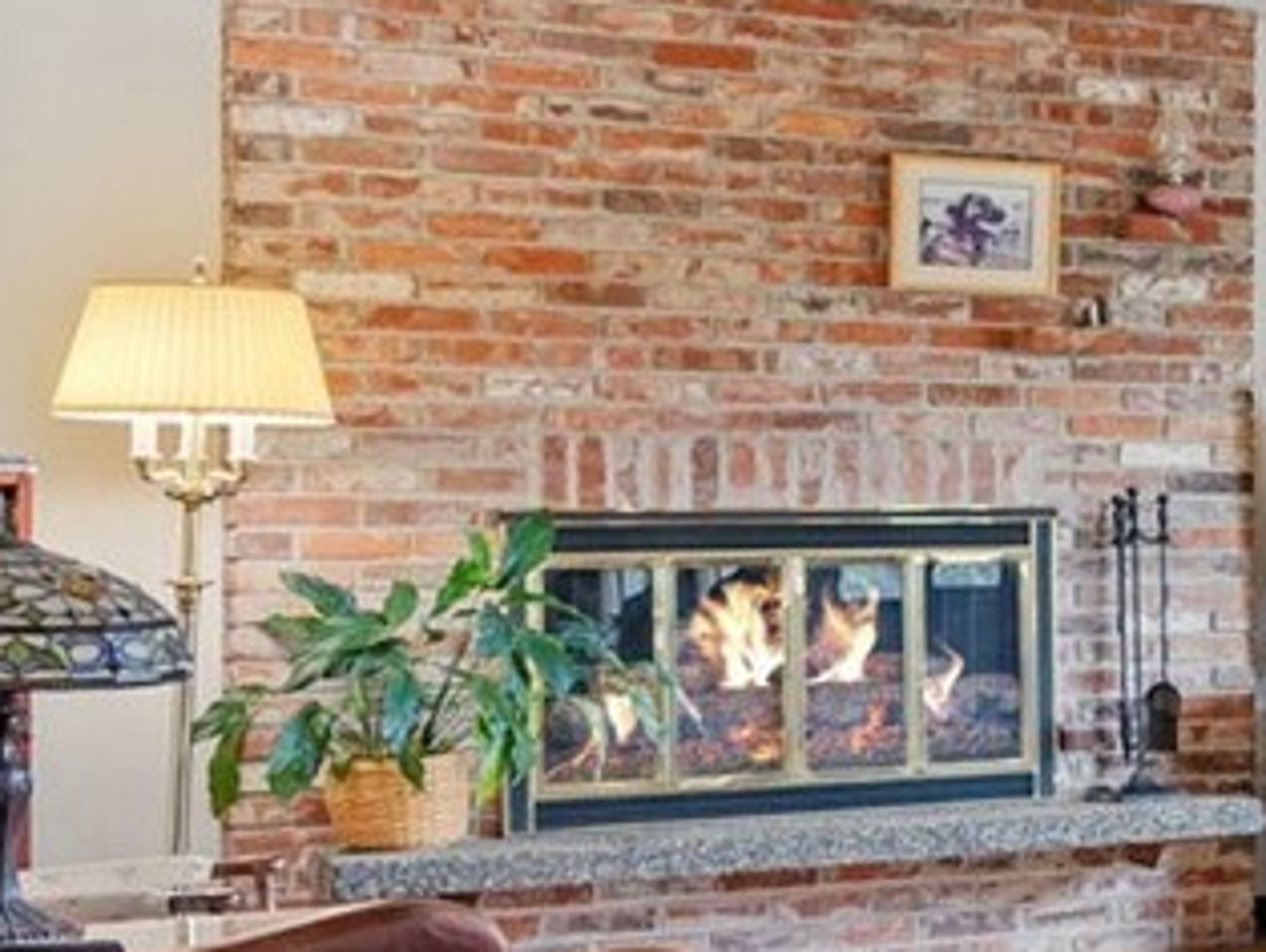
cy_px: 470
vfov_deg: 17.8
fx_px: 3038
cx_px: 2768
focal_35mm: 83
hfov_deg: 16.0
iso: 200
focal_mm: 16
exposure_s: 1.3
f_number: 8
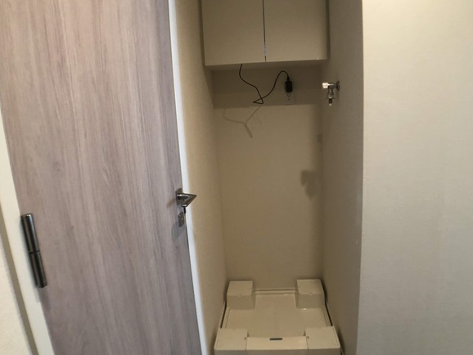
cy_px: 174
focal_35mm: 31
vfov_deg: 45.5
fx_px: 424
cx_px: 260
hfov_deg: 58.2
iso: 50
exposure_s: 1/17
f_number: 1.8
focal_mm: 3.99
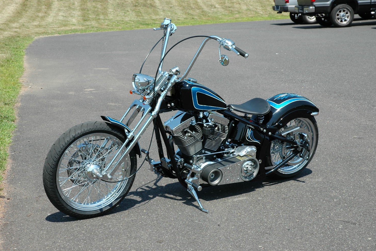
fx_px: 762
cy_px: 127
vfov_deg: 18.7
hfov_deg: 27.7
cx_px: 188
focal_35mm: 73
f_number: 9
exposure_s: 1/320
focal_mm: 48
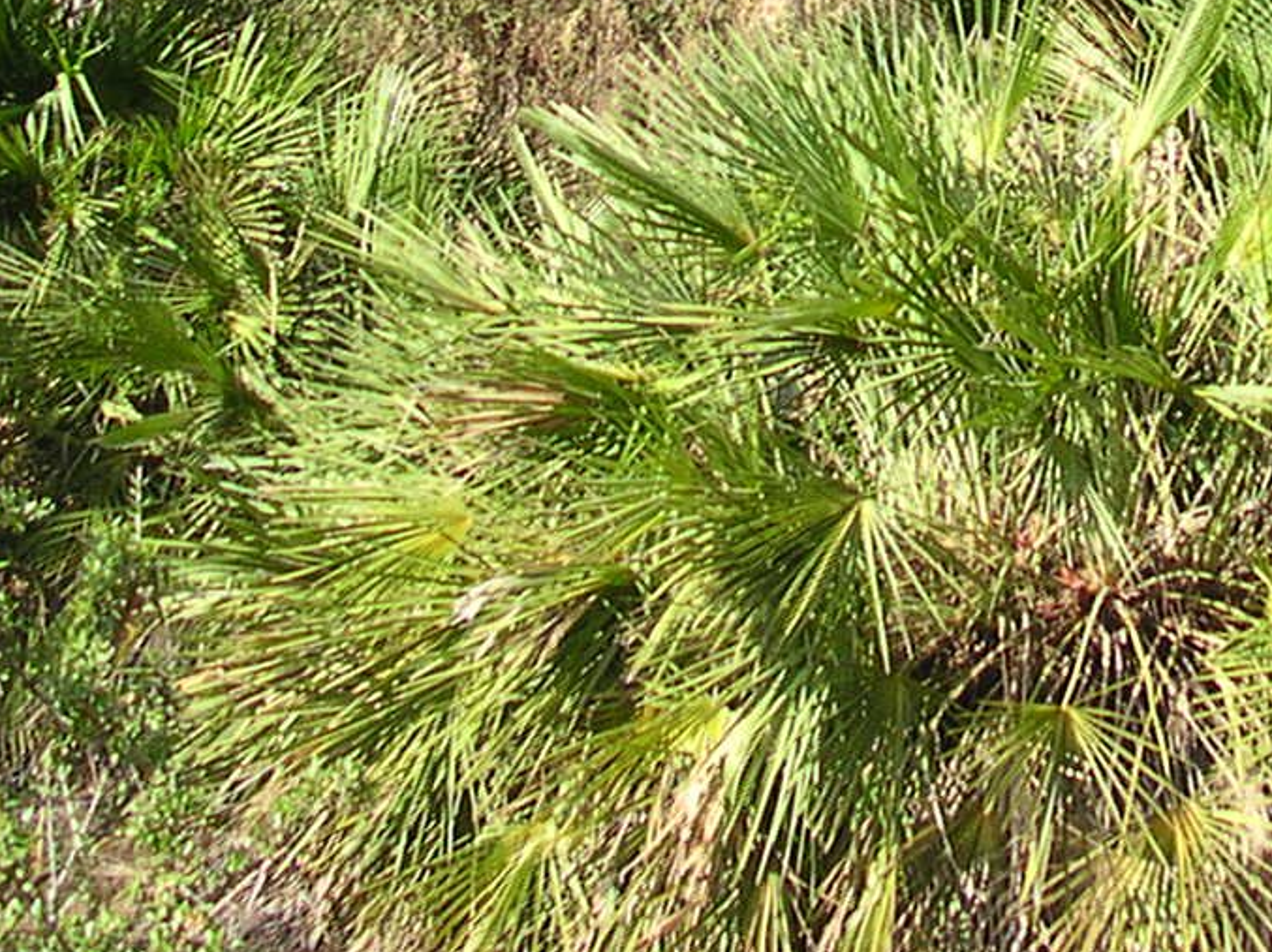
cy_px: -270
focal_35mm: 112
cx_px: 1156
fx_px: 4113
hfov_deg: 17.3
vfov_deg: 12.8
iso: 100
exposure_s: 1/282
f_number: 2.7
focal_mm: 5.6
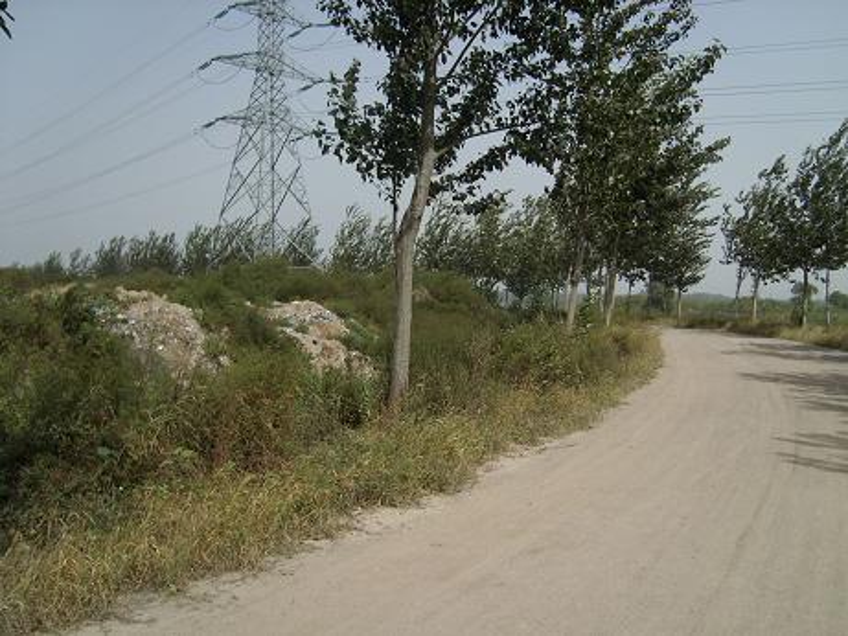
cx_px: 424
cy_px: 318
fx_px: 858
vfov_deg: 40.7
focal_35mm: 35
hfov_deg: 52.6
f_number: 7.1
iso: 50
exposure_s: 1/478
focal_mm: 5.8
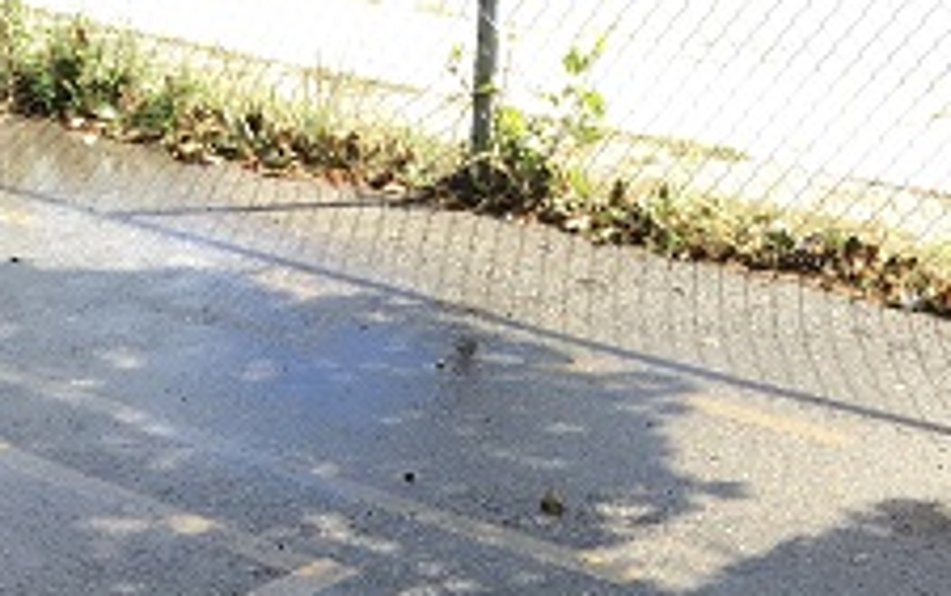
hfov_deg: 28.2
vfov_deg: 15.9
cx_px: 416
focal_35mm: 73
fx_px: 1893
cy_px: 989
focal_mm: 3.3
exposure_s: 1/283
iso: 25
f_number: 2.4
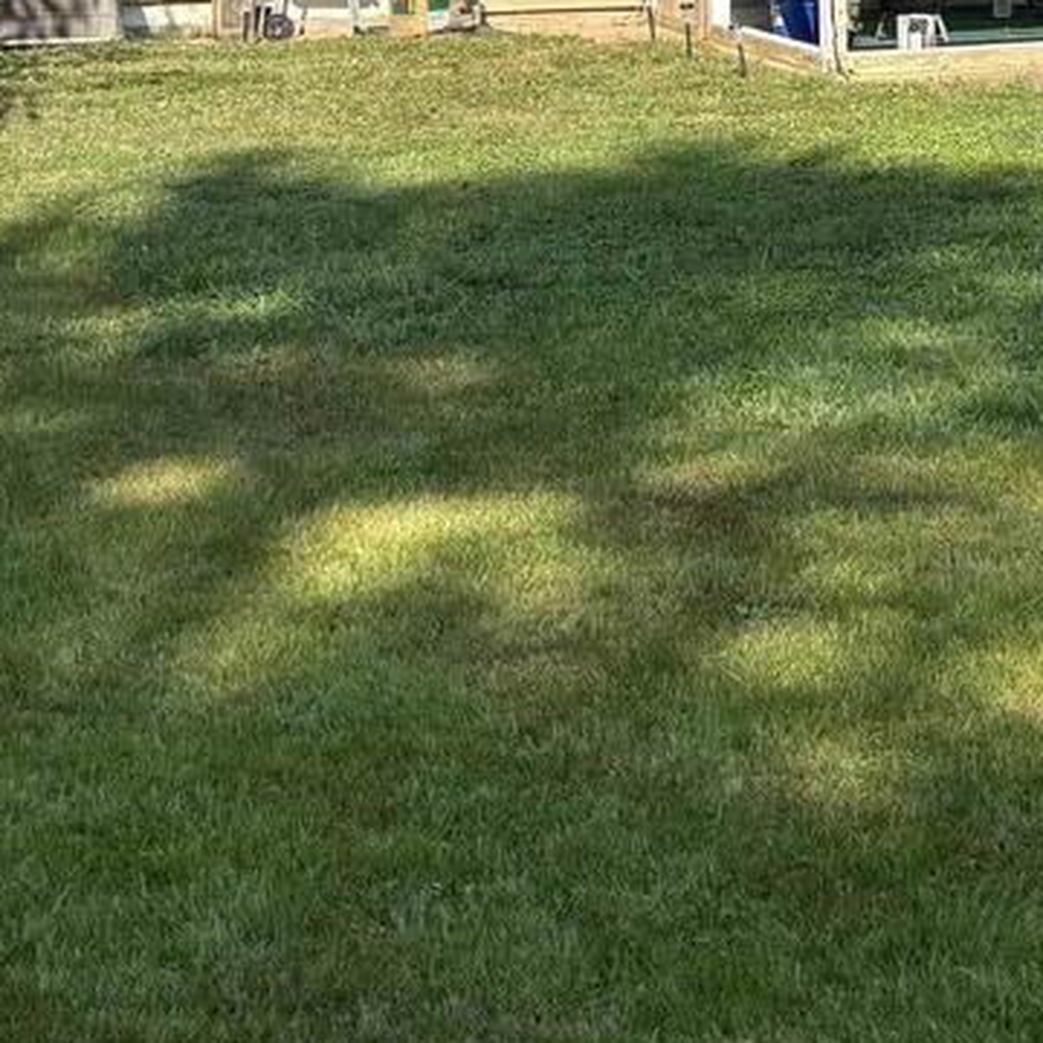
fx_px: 3136
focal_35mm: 92
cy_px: -90
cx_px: 1185
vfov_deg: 18.2
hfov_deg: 18.1
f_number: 1.6
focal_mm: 5.96
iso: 50
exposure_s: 1/1721
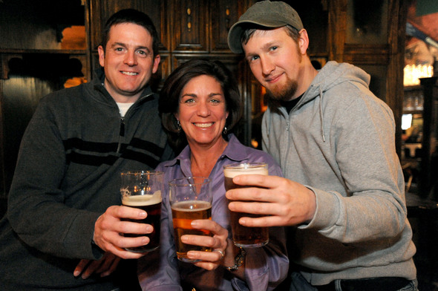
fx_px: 365
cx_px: 219
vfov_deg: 43.5
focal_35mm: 30
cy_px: 146
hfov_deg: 62.0
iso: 6400
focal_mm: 30
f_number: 2.8
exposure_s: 1/100
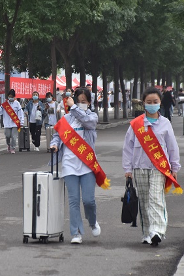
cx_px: 28
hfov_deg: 6.0
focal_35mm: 227
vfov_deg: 9.1
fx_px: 1740
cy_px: 138
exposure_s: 1/100
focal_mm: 100
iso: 320
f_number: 8
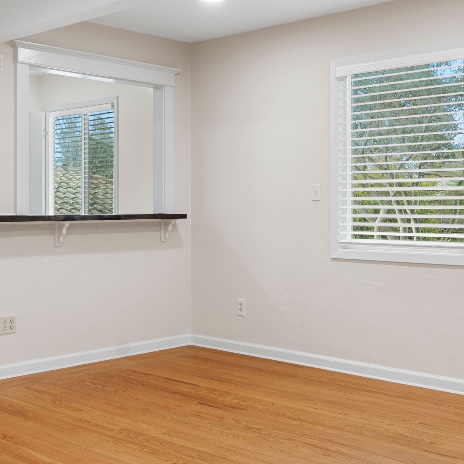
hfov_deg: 34.0
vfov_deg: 34.0
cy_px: 196
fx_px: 758
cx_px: 240
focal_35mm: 50
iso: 320
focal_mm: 15
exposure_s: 1/5
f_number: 9
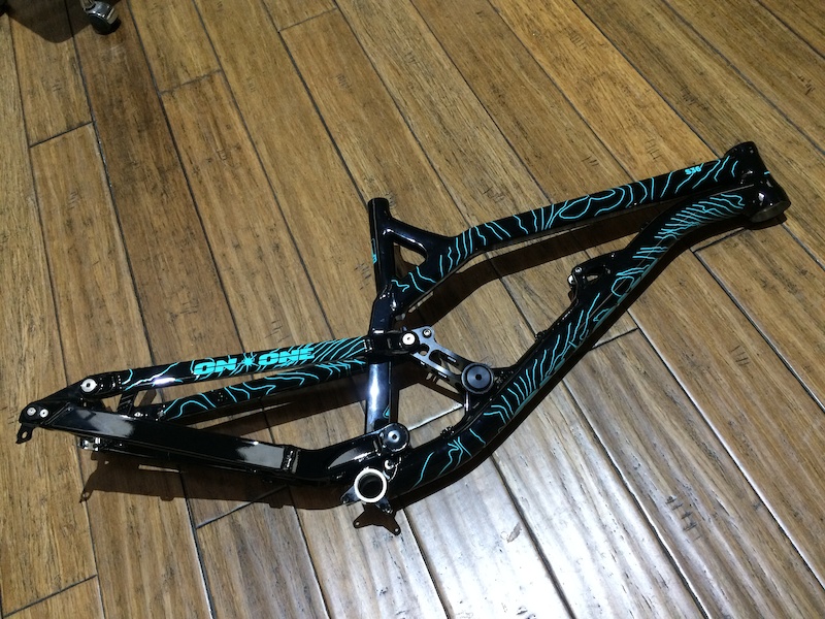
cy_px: 310
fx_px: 691
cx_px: 412
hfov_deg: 61.7
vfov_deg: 48.2
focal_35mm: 29
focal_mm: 4.15
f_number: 2.2
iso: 200
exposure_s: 1/33
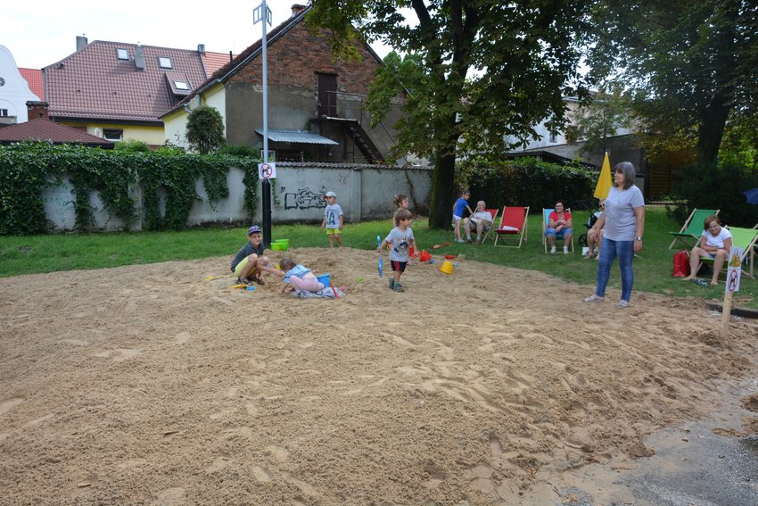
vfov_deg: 47.9
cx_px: 379
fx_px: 569
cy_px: 253
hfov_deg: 67.4
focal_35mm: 27
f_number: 7.1
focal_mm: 18
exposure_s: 1/200
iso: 200
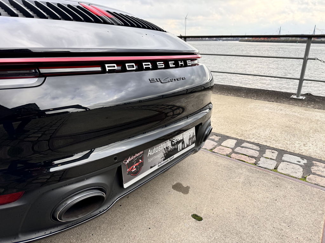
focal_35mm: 24
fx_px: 225
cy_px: 122
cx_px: 162
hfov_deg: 71.6
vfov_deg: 56.8
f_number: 1.78
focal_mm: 6.76
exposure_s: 1/454
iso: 80
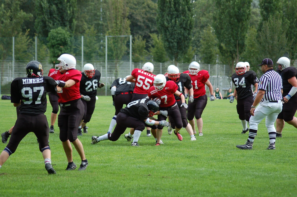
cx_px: 148
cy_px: 98
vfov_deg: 7.6
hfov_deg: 11.4
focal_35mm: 180
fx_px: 1482
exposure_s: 1/640
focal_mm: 120
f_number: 4.2
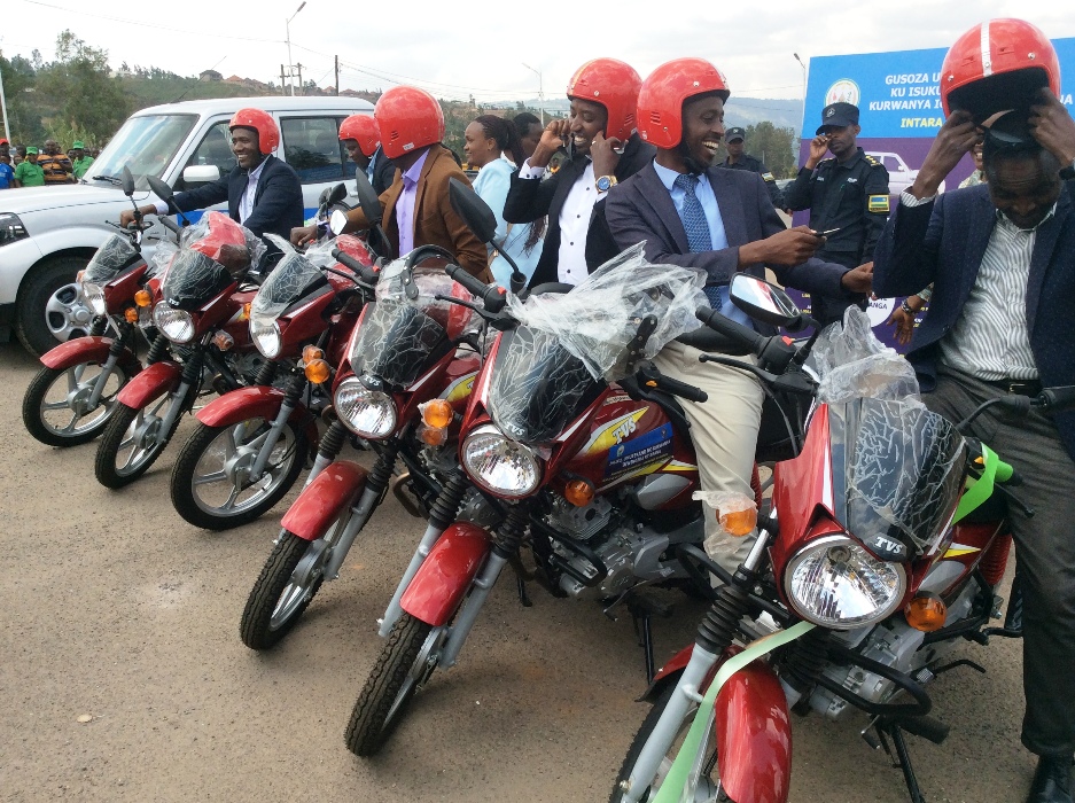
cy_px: 402
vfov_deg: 44.1
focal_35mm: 32
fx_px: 992
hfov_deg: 56.9
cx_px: 538
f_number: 2.4
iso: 32
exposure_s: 1/784
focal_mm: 3.3
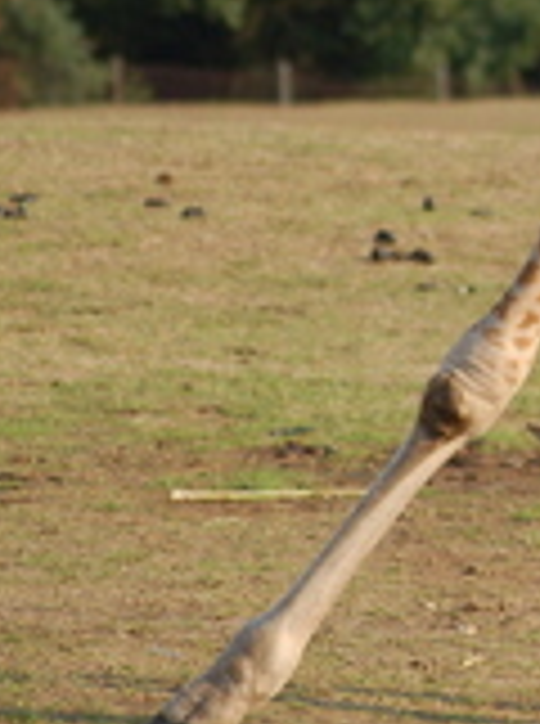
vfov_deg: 3.2
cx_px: 711
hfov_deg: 2.4
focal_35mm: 619
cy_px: 184
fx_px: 12927
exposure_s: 1/1000
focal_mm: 150
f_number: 5.3
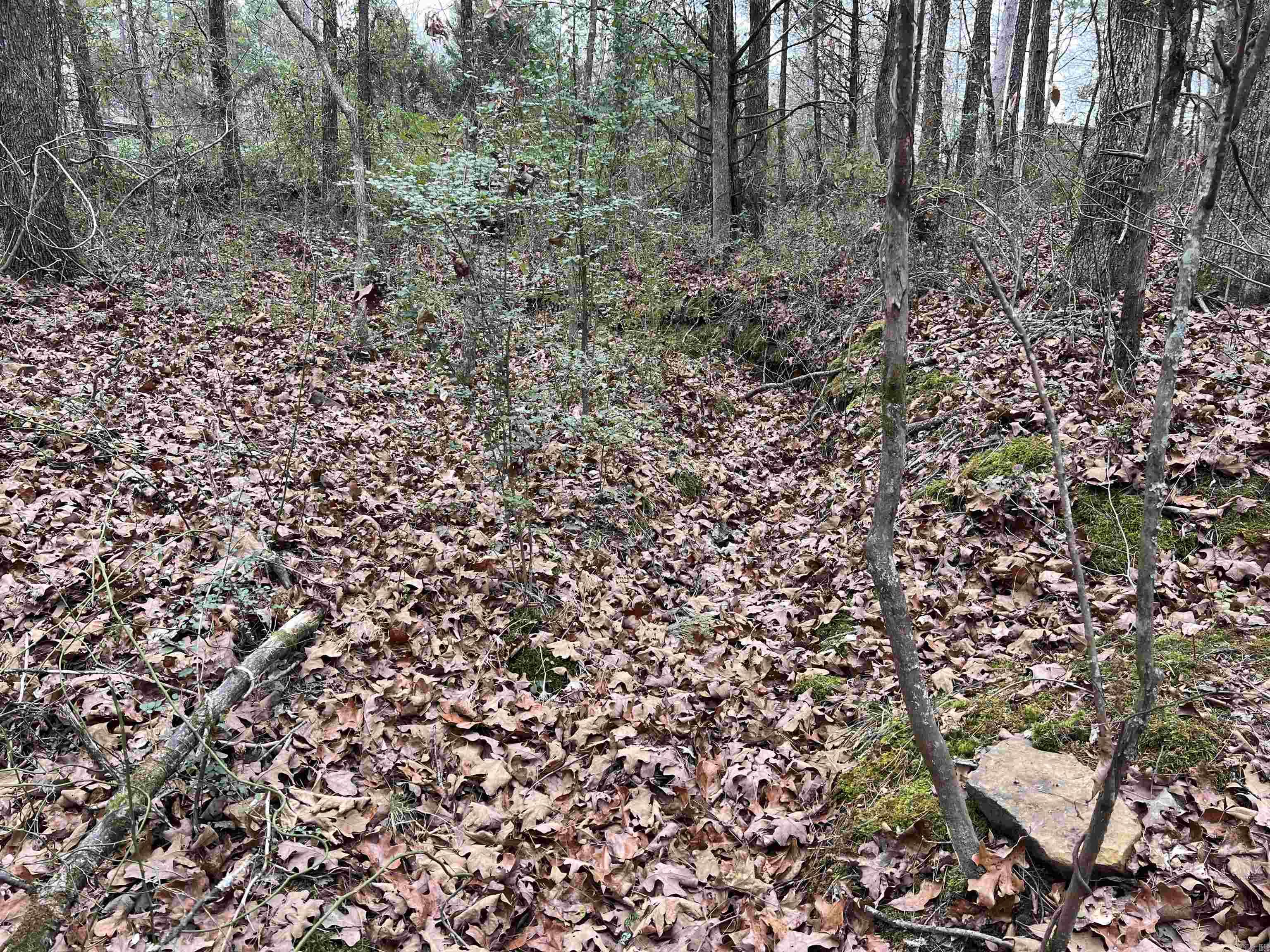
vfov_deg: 53.1
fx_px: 954
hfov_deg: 67.3
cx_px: 635
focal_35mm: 26
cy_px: 476
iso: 40
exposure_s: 1/121
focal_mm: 5.7
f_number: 1.5
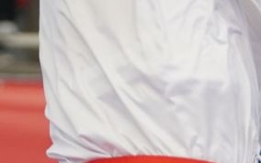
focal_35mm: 614
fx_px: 4364
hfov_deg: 3.4
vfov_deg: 2.1
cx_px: 386
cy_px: 257
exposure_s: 1/1000
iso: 1600
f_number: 2.8
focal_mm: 95
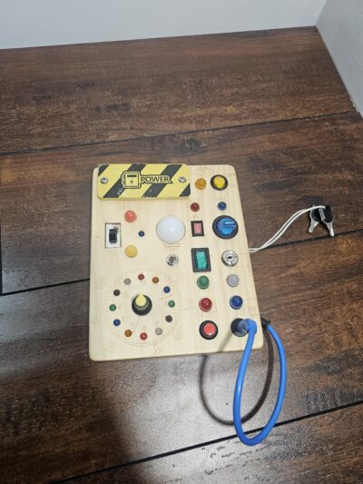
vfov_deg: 73.9
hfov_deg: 58.9
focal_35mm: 23
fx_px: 321
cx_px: 182
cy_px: 242
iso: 200
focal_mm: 6.3
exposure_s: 1/120
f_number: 1.7
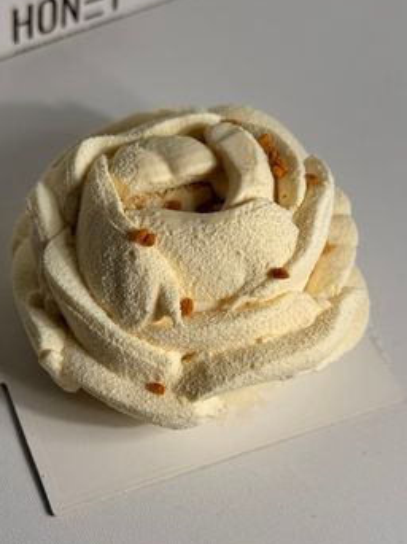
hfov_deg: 24.4
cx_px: 191
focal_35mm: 60
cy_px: 295
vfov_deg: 32.2
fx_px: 942
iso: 80
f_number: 1.78
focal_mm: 6.76
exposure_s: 1/8772
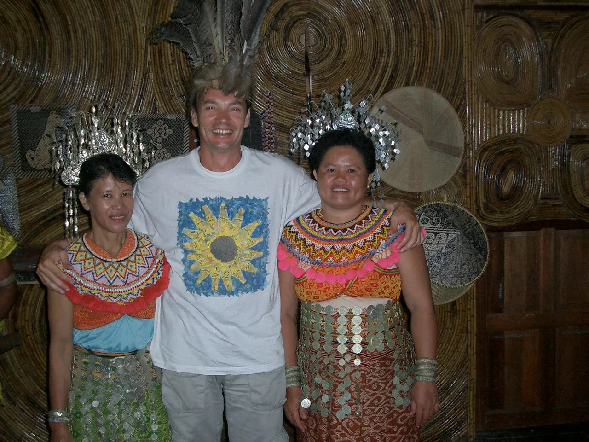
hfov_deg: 38.9
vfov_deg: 29.7
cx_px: 294
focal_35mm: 49
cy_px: 221
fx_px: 834
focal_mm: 8.2
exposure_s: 1/40
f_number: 3.1
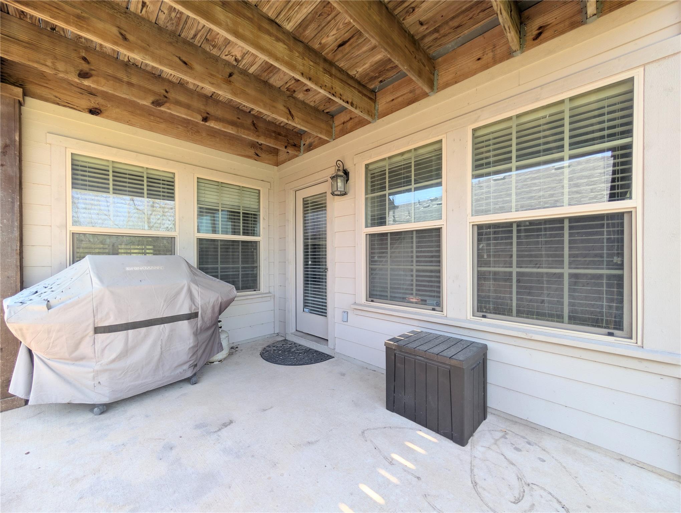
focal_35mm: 12
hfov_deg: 110.5
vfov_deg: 94.6
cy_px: 256
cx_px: 340
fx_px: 236
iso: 57
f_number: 1.7
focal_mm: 2.02
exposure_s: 1/163
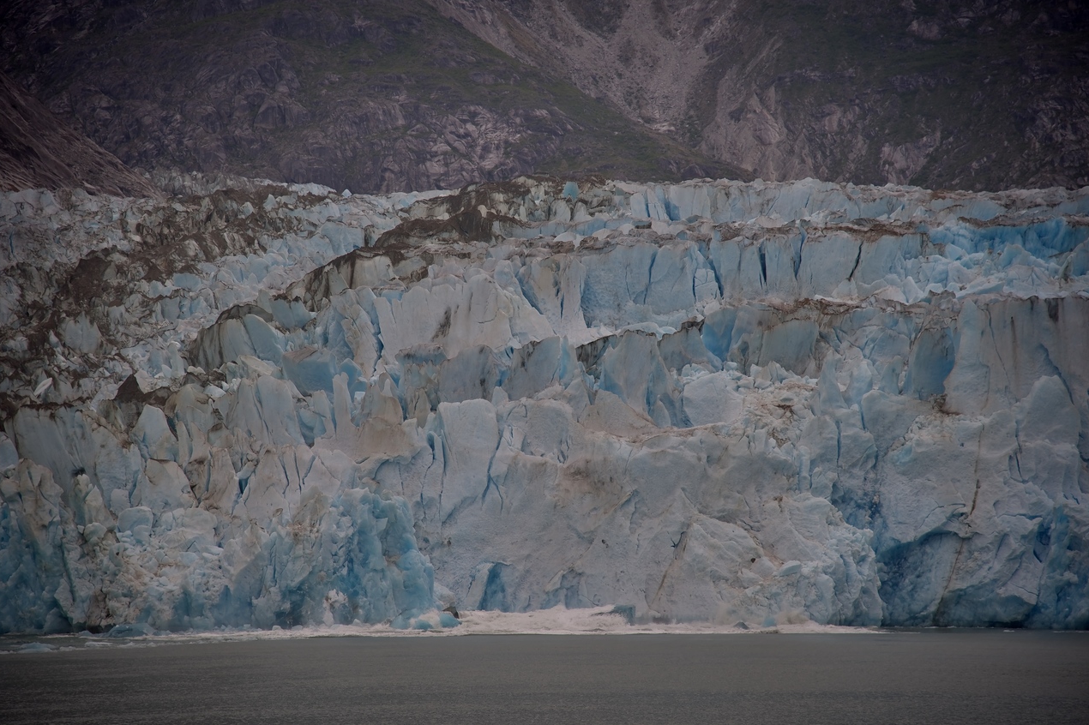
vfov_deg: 11.3
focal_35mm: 121
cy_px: 362
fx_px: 3659
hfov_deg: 16.9
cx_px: 541
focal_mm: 120
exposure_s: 1/250
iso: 125
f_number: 4
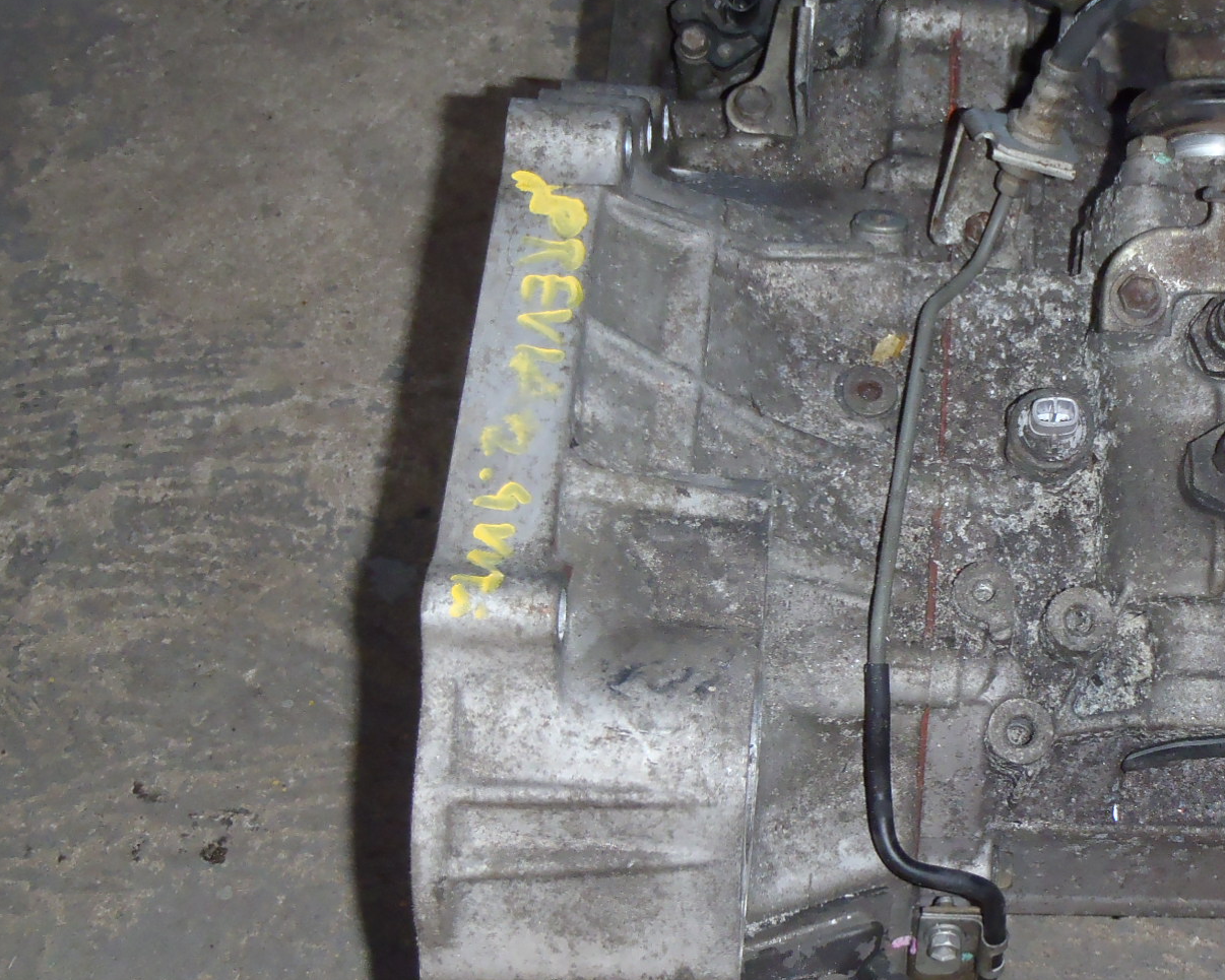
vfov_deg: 24.2
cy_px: 553
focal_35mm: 63
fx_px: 2284
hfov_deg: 29.1
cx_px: 1038
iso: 200
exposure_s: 1/40
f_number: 4.6
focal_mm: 6.83
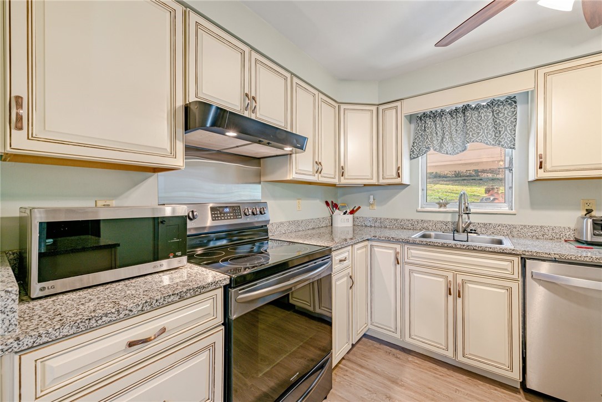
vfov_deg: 81.2
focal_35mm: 14
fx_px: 234
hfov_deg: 104.2
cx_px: 301
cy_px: 201
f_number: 11
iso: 100
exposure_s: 1/15
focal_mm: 14
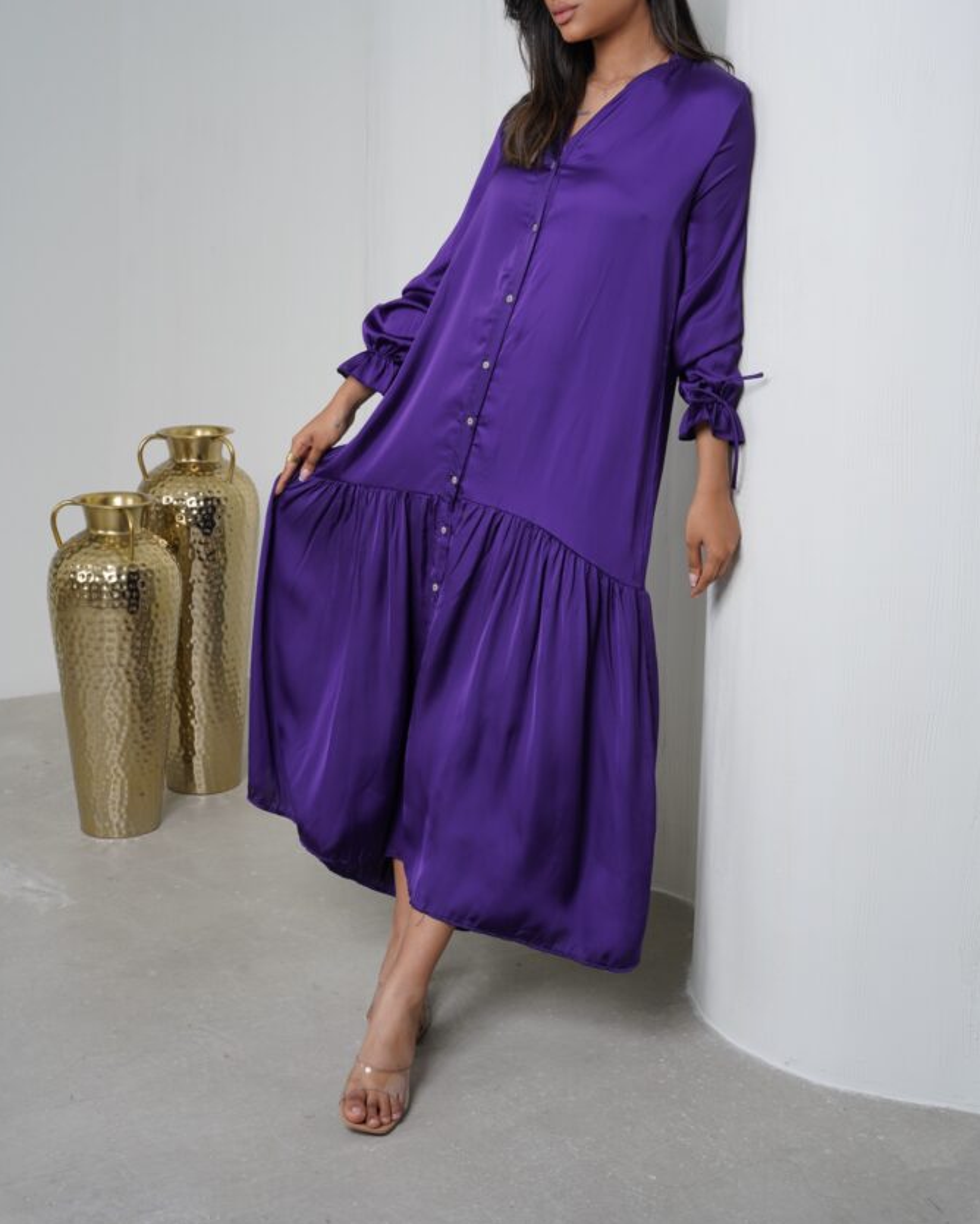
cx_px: 486
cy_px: 501
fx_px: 1708
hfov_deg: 32.0
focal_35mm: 47
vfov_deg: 39.3
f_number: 10
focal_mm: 41.1
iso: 125
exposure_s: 1/125
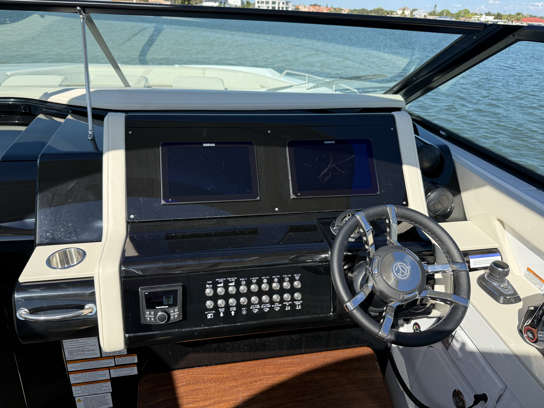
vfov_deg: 56.8
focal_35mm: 24
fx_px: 377
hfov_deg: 71.6
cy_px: 204
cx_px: 272
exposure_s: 1/3425
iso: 100
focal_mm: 6.76
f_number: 1.78
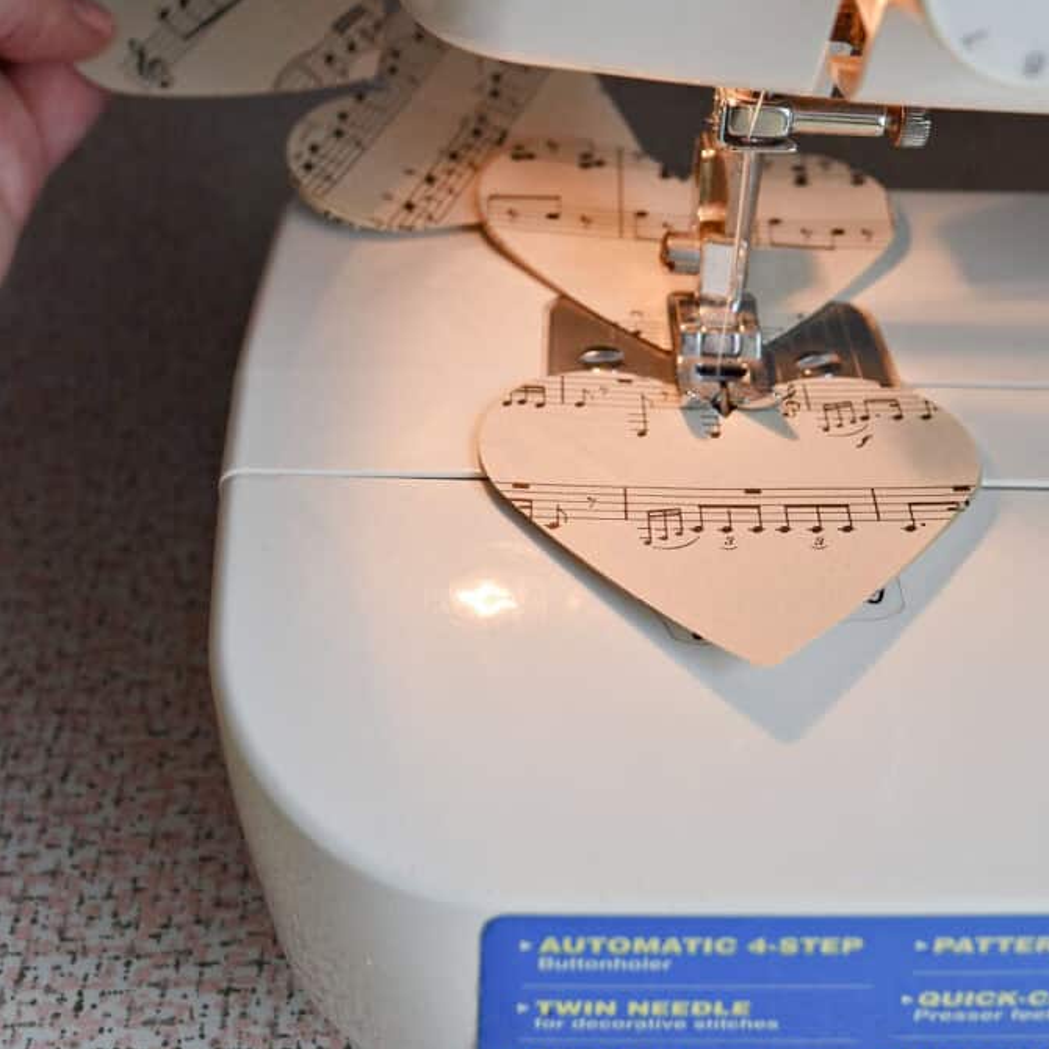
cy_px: 263
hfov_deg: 32.4
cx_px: 533
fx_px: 1805
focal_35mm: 53
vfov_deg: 31.8
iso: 400
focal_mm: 27
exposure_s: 1/160
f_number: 6.3
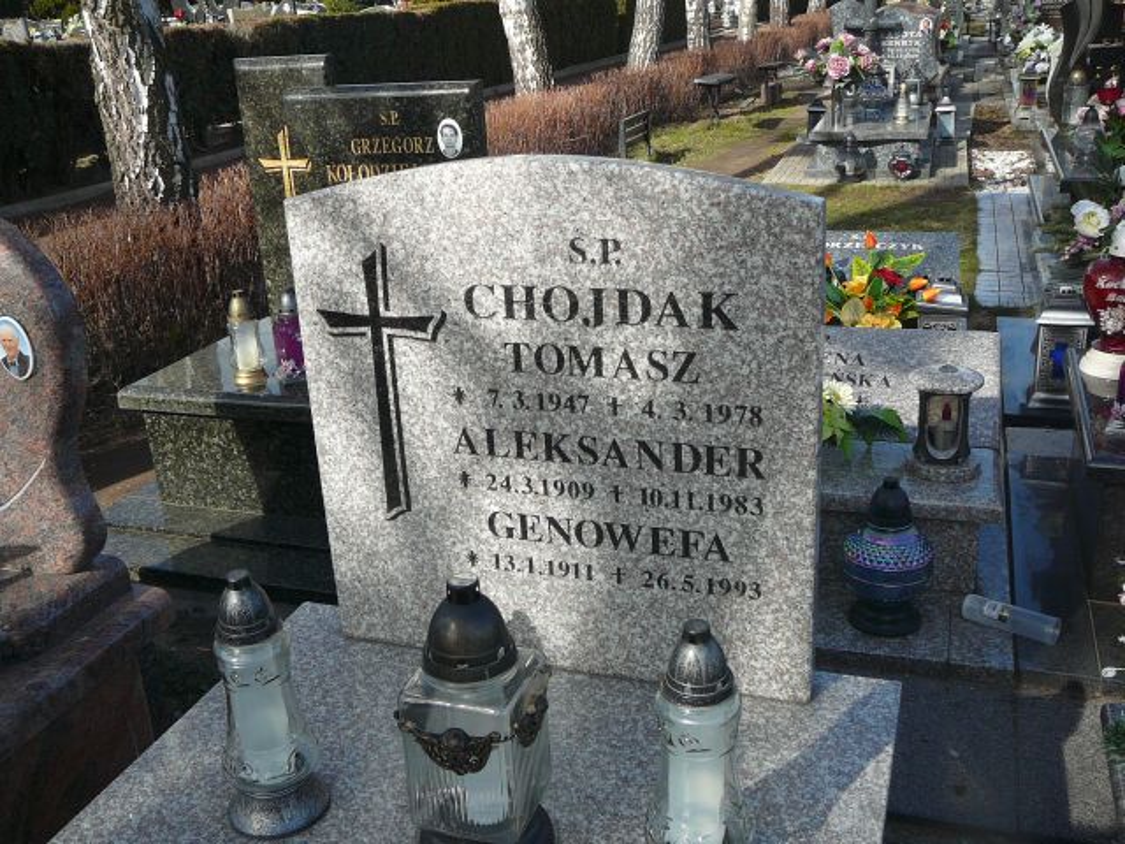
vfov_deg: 40.7
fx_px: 1137
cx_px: 562
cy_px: 422
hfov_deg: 52.6
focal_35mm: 35
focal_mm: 5.2
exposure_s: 1/640
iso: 80
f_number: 2.8
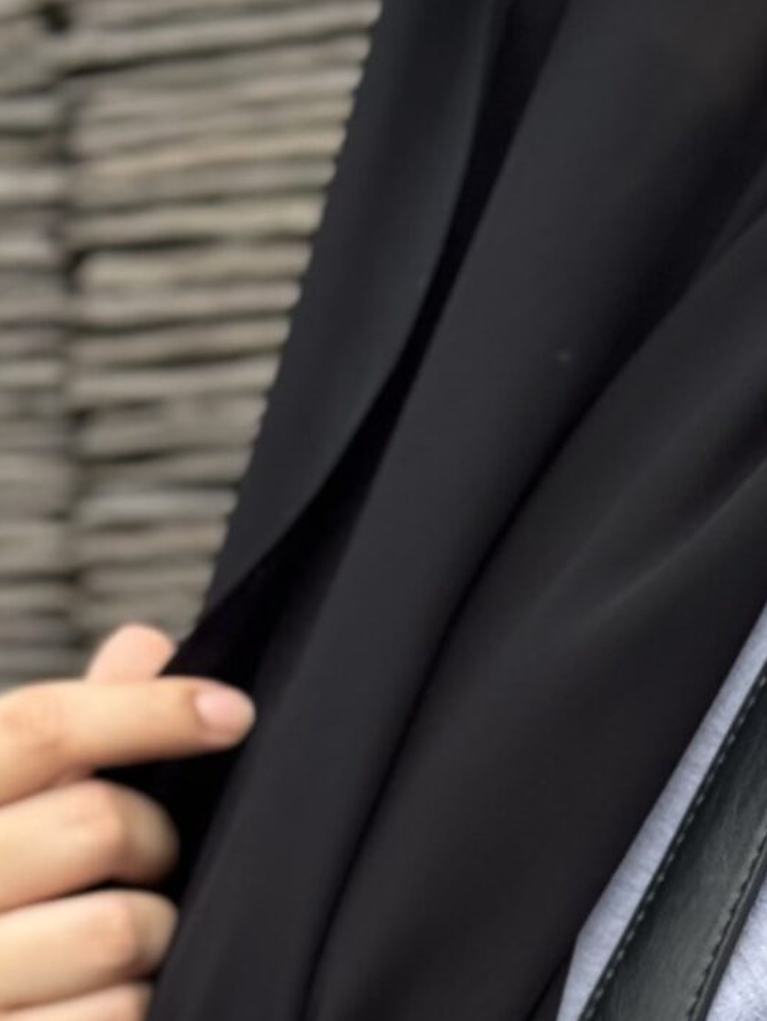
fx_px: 5167
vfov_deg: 10.8
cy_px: 1680
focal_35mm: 175
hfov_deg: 8.5
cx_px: 531
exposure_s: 1/966
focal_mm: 6.76
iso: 64
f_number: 1.78
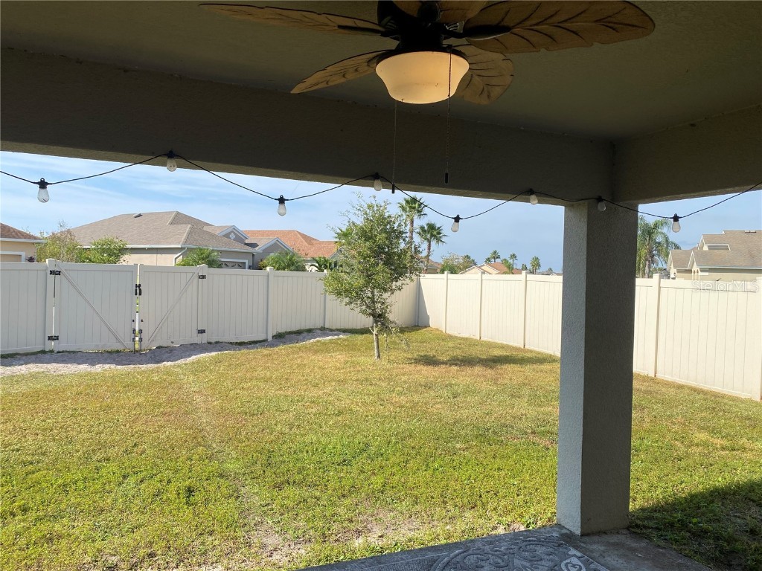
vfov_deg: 53.1
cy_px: 286
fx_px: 572
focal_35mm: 26
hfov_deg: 67.3
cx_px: 381
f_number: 1.8
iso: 32
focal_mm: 4.25
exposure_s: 1/2105
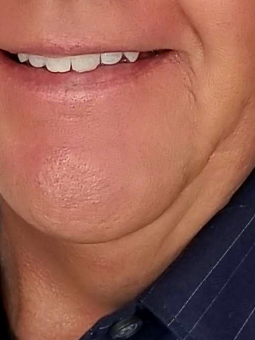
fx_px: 757
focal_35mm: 77
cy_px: -78
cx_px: 148
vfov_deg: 23.1
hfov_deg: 19.1
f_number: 1.7
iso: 100
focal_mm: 4.25
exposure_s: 1/100
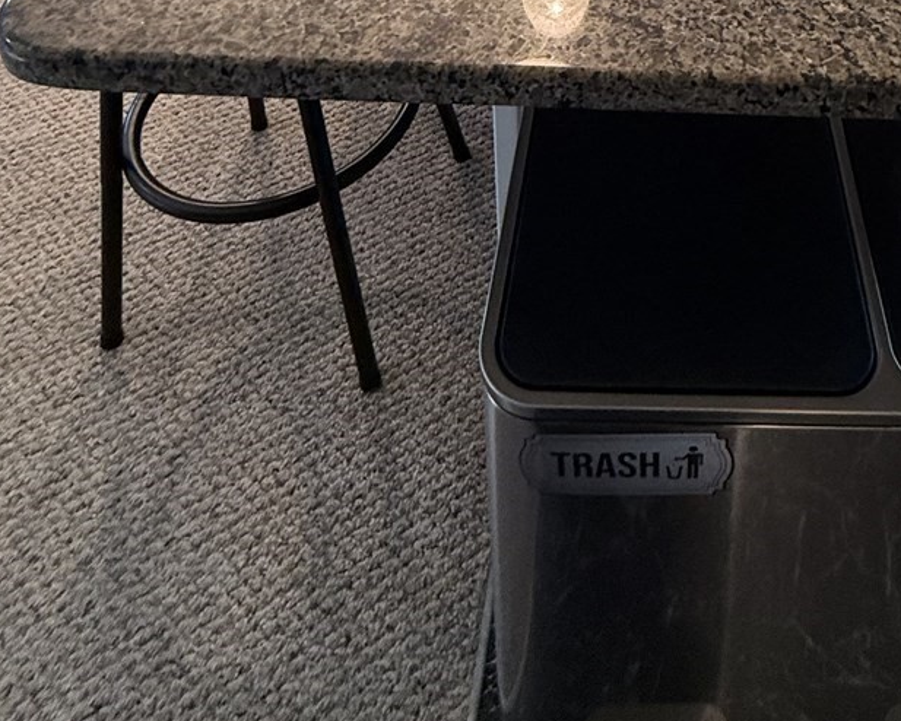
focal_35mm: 34
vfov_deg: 31.2
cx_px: 683
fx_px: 907
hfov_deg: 50.5
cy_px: -261
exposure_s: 1/60
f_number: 2.2
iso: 250
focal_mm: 2.22
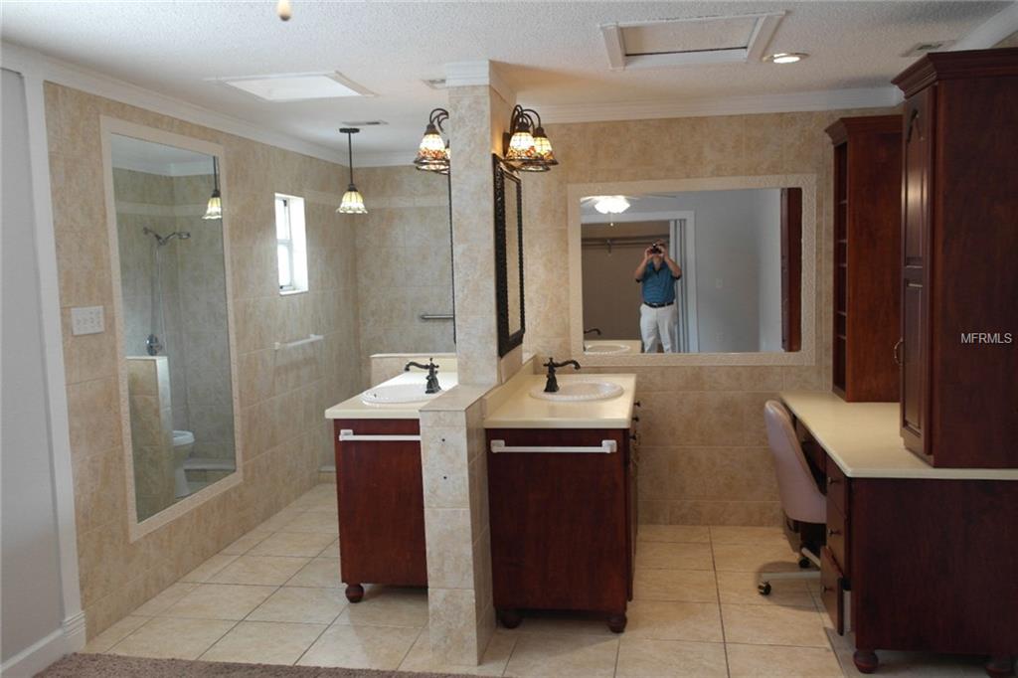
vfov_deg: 43.6
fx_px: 848
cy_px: 339
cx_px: 509
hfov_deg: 61.9
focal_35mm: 30
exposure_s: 1/80
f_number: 3.5
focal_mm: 20
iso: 400
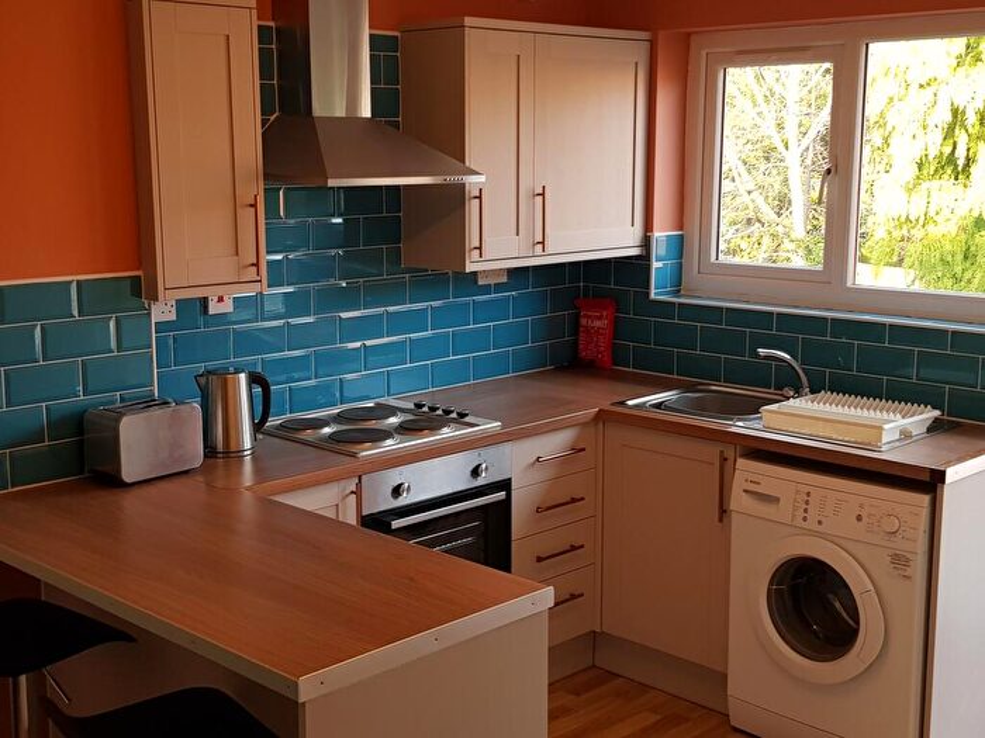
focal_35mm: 26
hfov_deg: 67.3
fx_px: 740
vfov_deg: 53.1
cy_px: 369
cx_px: 492
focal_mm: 4.2
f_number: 1.7
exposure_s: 1/100
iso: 80
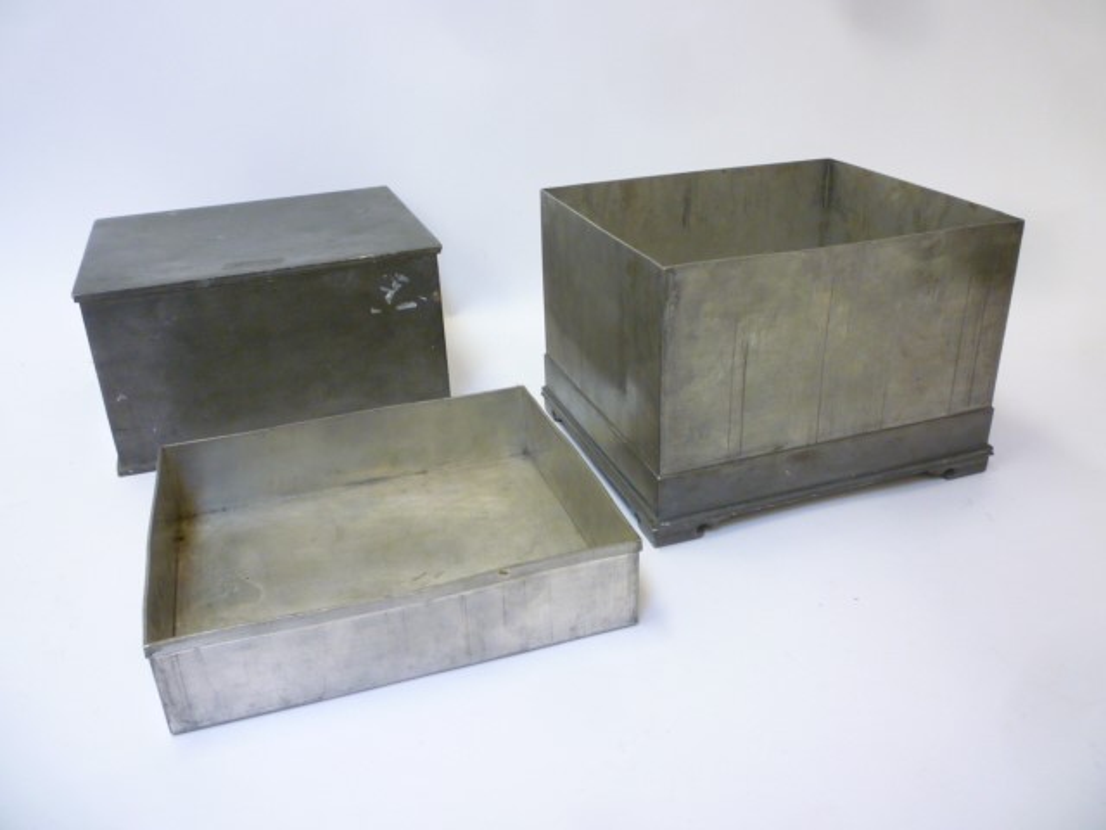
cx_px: 553
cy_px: 415
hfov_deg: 61.7
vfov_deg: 48.2
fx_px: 927
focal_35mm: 29
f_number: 3.3
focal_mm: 5.2
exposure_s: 1/30
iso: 250
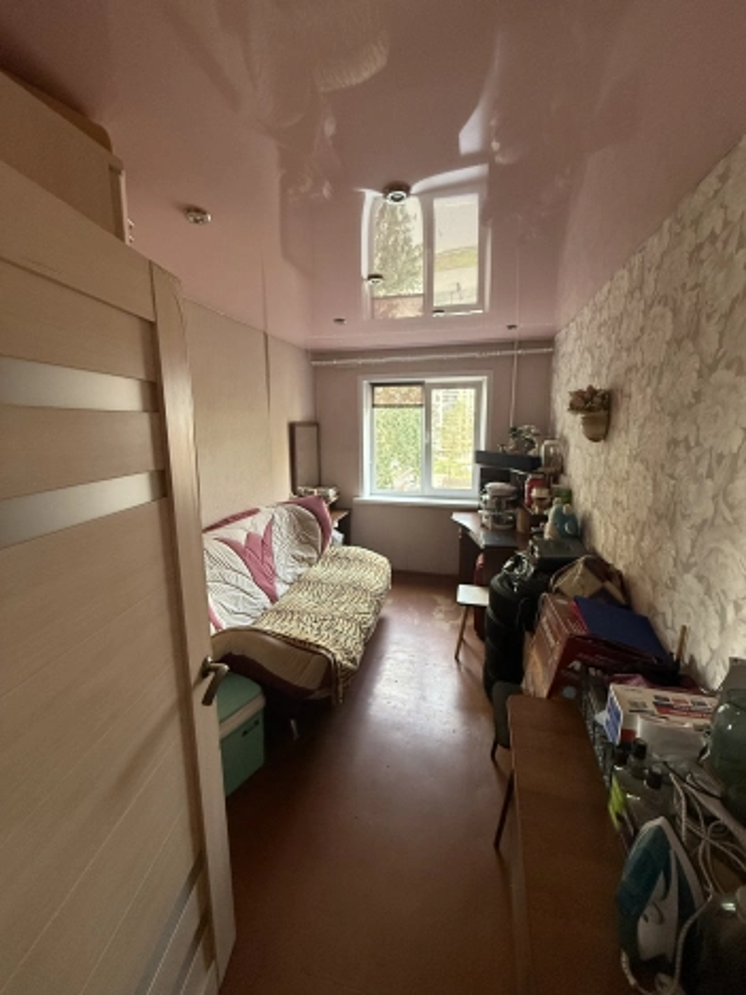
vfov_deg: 102.1
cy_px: 498
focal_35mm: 14
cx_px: 373
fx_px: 402
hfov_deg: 85.7
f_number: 2.2
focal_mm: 2.22
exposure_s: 1/100
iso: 400
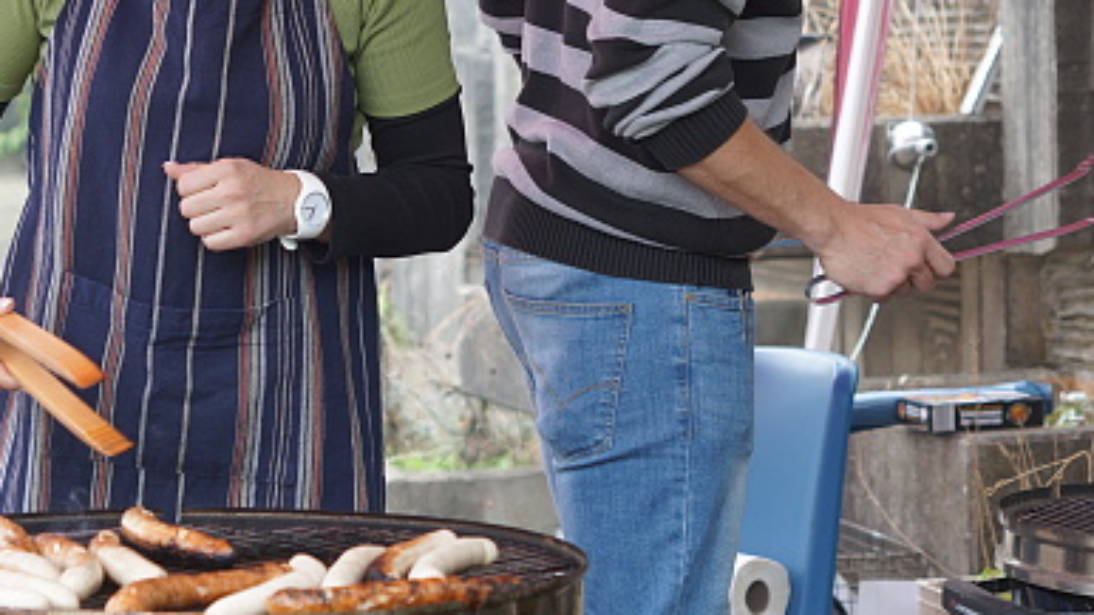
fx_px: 3452
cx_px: 724
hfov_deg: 18.0
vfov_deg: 10.1
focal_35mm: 119
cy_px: 75
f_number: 4
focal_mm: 50
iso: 250
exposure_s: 1/160
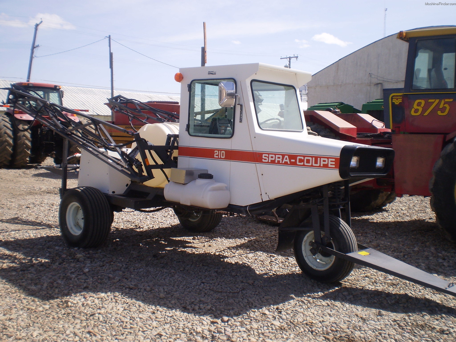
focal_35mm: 42
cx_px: 228
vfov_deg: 34.3
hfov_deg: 44.8
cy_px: 171
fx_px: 553
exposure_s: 1/500
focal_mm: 7.4
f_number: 4.9
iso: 64
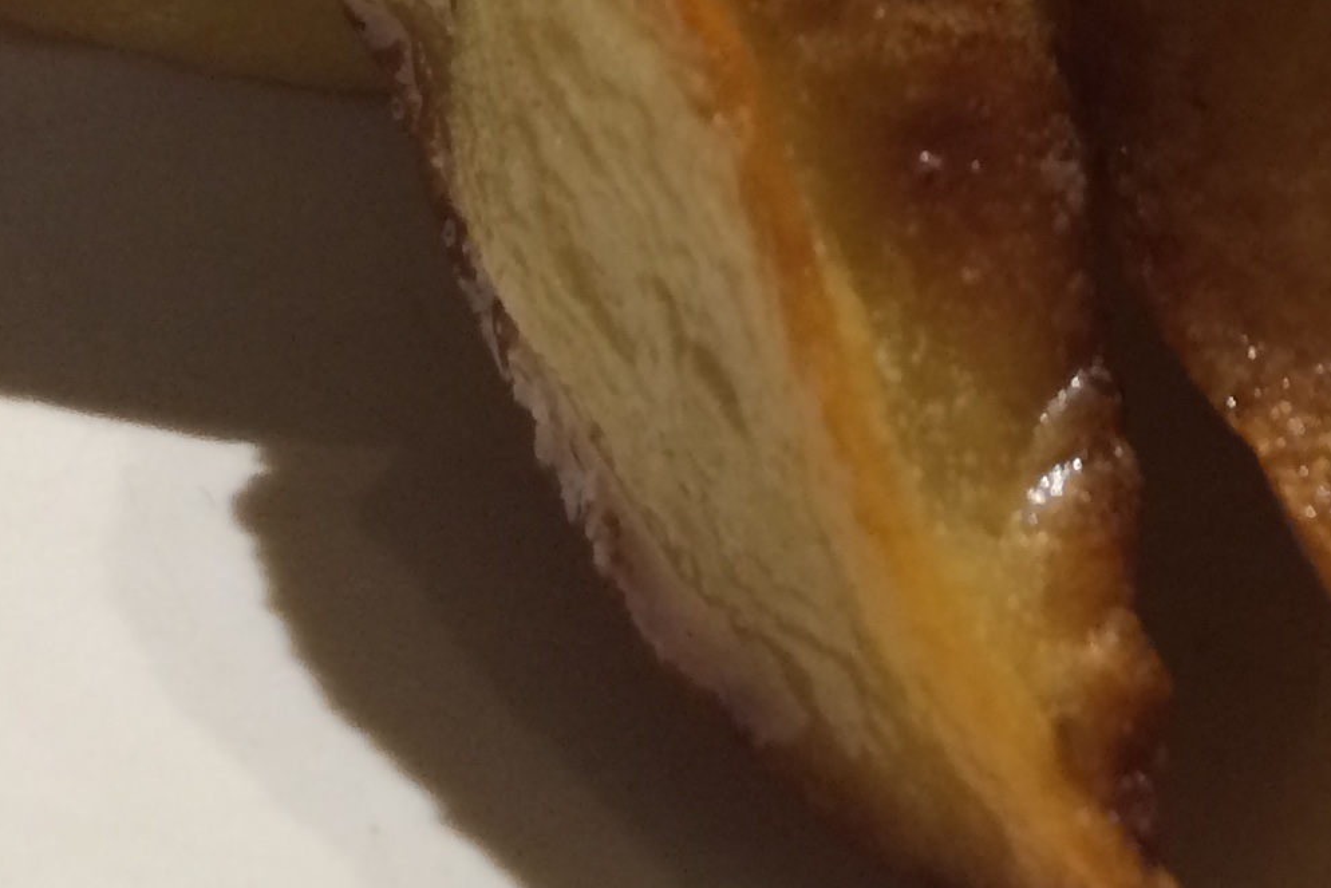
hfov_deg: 17.9
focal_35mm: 99
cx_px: 2112
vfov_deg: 13.2
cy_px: -376
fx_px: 3661
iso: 80
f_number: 2.2
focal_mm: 4.15
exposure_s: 1/30
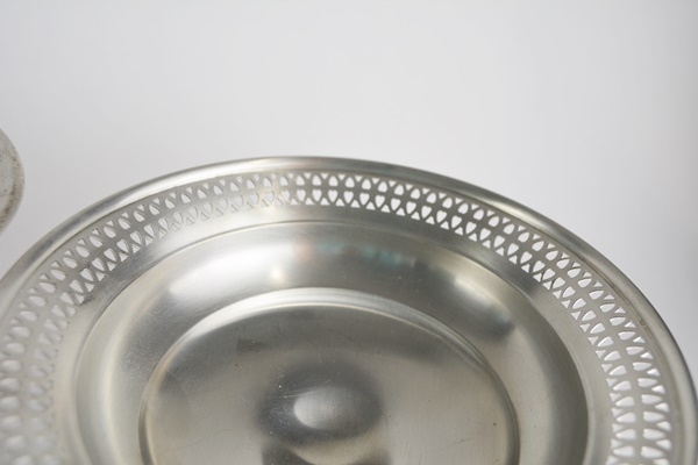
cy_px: 232
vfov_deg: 36.9
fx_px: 698
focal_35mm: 36
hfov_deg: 53.1
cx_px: 349
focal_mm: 24
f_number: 5.6
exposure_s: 1/125
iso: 220
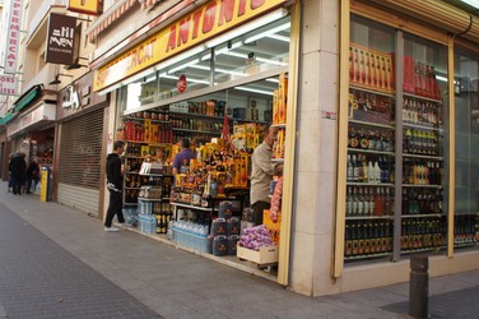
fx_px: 439
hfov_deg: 57.3
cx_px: 240
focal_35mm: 33
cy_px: 131
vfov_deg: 39.8
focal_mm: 18
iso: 100
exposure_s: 1/80
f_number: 5.6
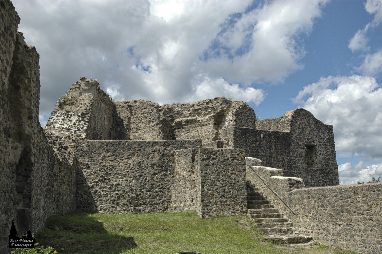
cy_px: 127
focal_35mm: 44
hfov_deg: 45.0
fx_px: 461
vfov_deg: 30.8
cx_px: 191
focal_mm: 29
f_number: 10
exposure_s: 1/400
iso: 200
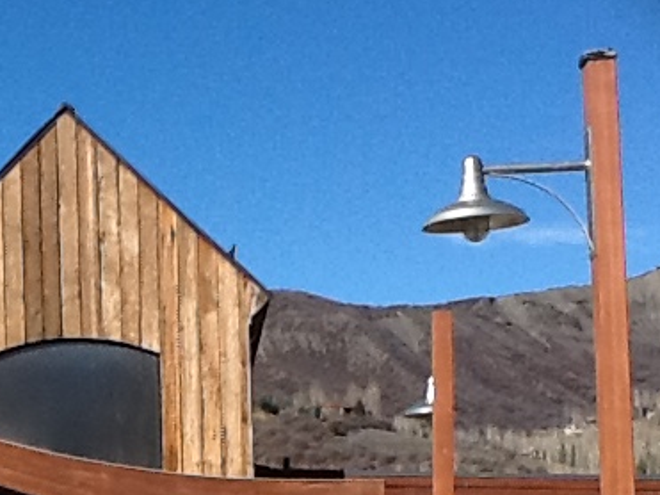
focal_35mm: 114
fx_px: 2173
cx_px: 28
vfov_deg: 12.6
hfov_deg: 17.0
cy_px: 630
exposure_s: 1/1912
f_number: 2.4
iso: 40
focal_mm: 2.03
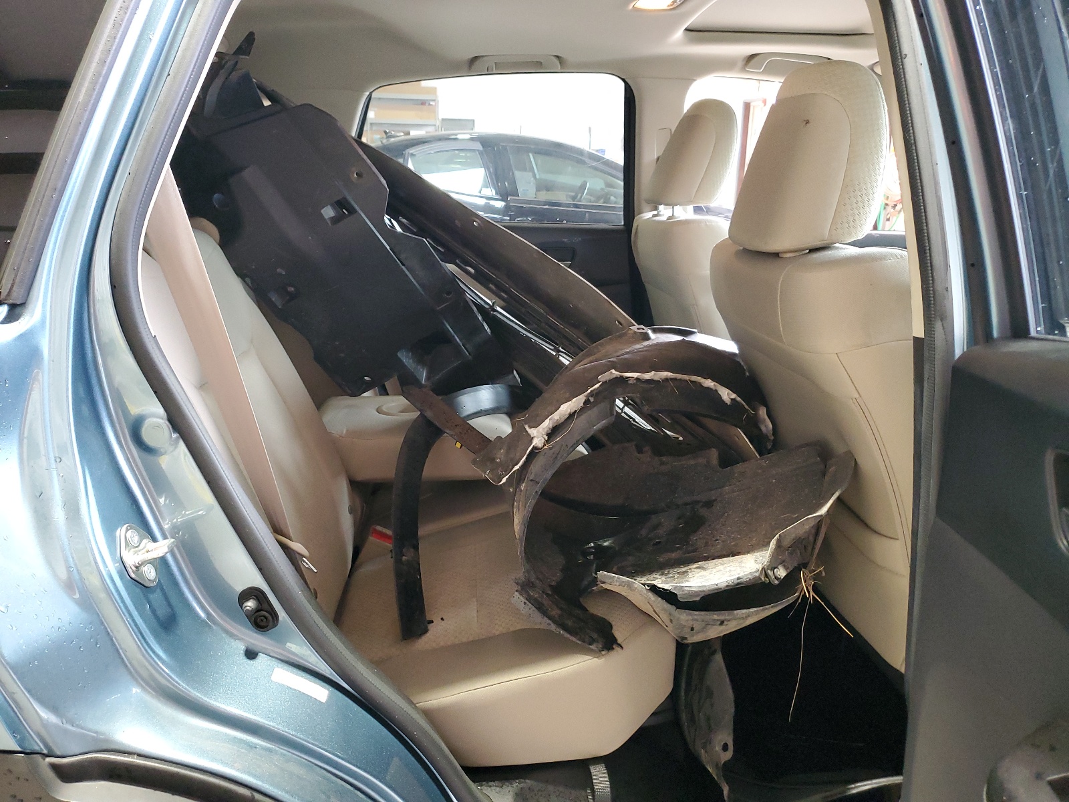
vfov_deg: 53.1
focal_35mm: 26
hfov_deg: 67.3
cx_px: 534
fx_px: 803
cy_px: 401
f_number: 1.5
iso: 275
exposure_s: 1/60.2
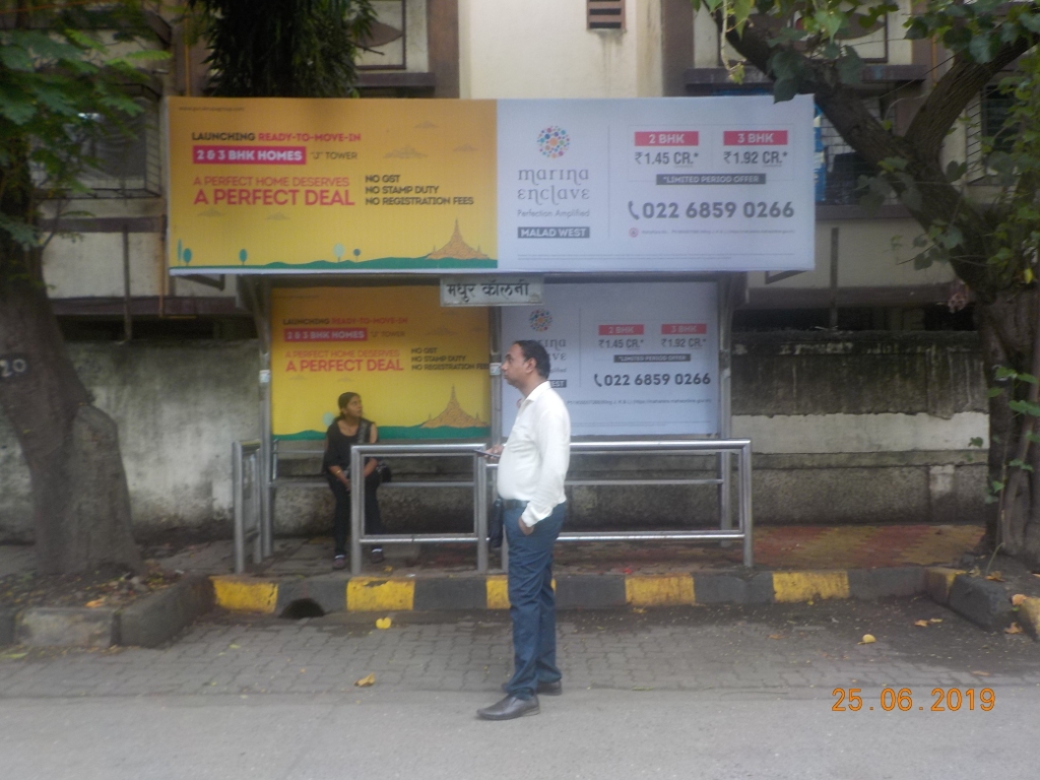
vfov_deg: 46.8
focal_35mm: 30
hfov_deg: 60.0
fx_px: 901
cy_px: 390
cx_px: 520
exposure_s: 1/40
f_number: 3.3
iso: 125
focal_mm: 4.1
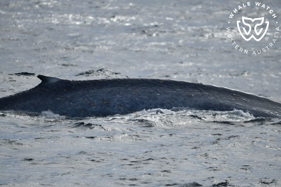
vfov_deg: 2.3
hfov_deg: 3.4
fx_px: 4682
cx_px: 140
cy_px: 94
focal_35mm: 600
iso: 720
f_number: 6.3
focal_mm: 600
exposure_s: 1/8000
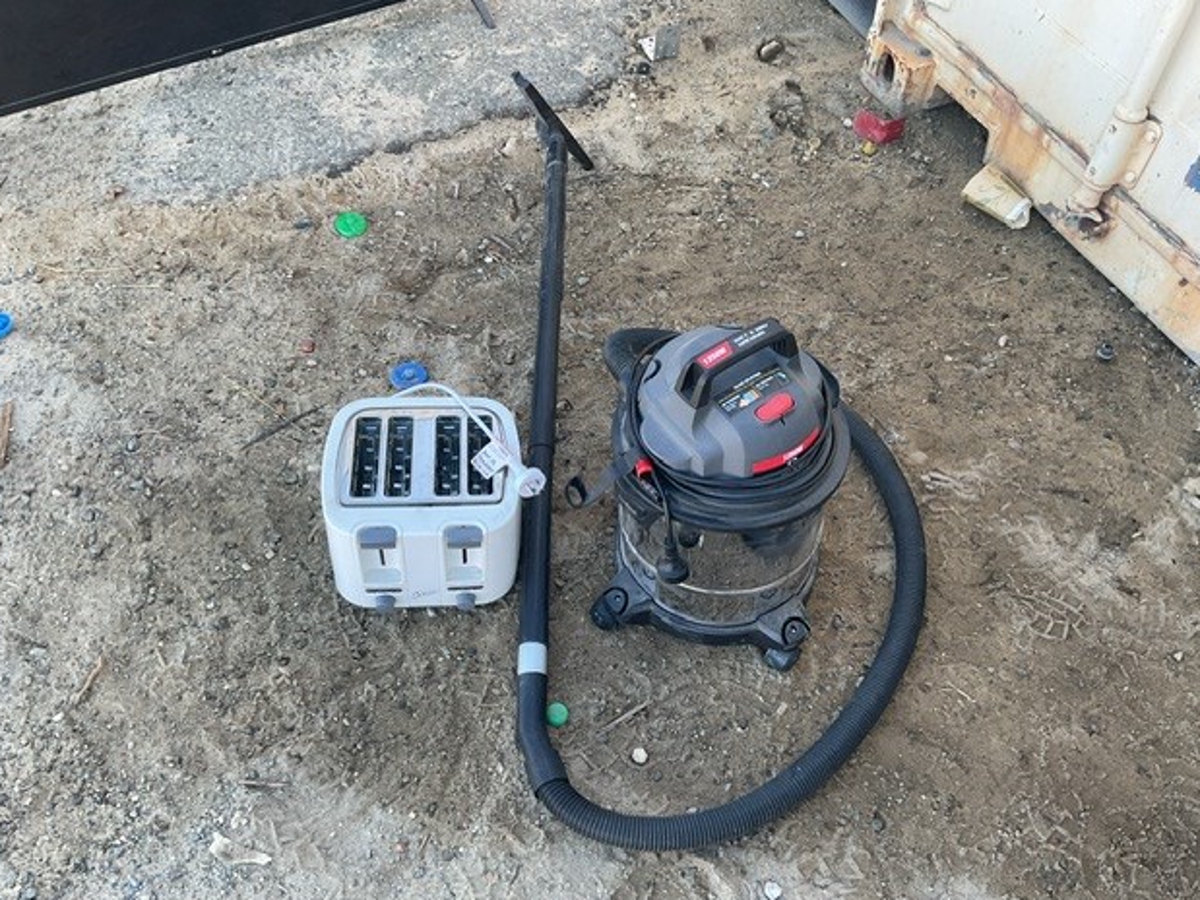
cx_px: 599
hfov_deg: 60.0
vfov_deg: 46.8
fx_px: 1040
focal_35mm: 30
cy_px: 462
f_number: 1.8
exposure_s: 1/120
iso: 25
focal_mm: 3
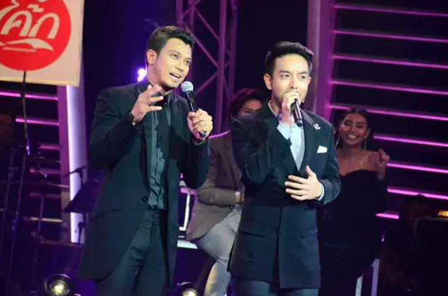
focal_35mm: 222
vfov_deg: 6.2
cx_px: 232
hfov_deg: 9.3
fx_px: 2756
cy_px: 145
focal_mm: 140
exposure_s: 1/320
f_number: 5.6
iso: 6400
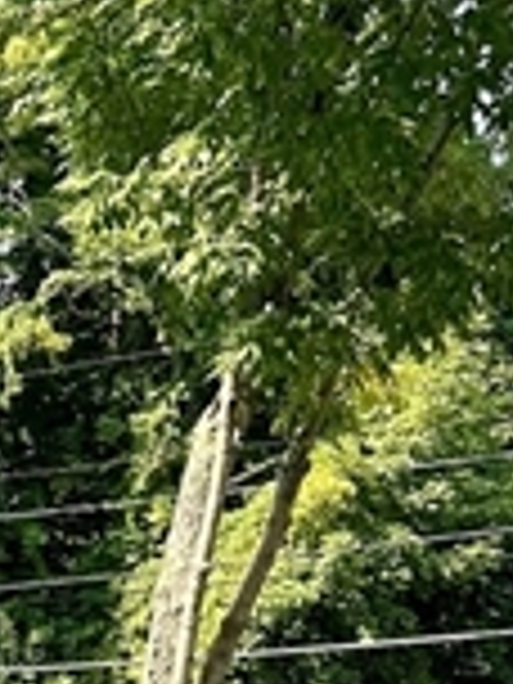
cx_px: -486
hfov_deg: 11.2
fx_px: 2391
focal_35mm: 121
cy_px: 1030
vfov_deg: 15.1
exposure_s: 1/829
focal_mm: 6.86
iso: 80
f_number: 1.78
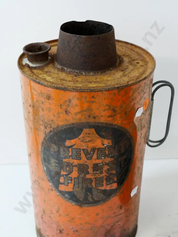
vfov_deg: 38.2
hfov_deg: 29.1
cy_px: 118
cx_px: 89
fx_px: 343
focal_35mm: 50
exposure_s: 1/80
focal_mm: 25
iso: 3200
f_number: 5
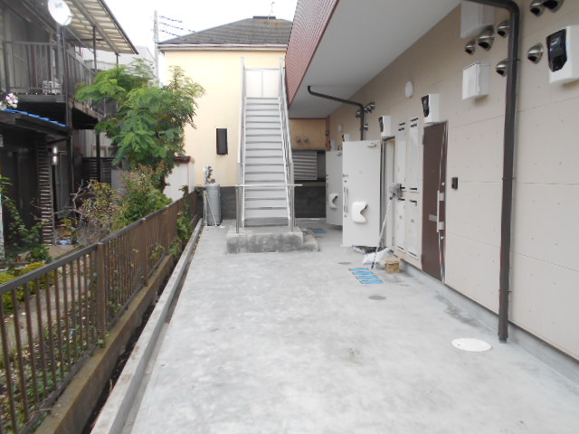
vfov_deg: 53.1
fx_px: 435
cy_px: 217
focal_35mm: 26
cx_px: 290
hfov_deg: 67.3
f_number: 3.2
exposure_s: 1/250
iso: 80
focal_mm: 4.6
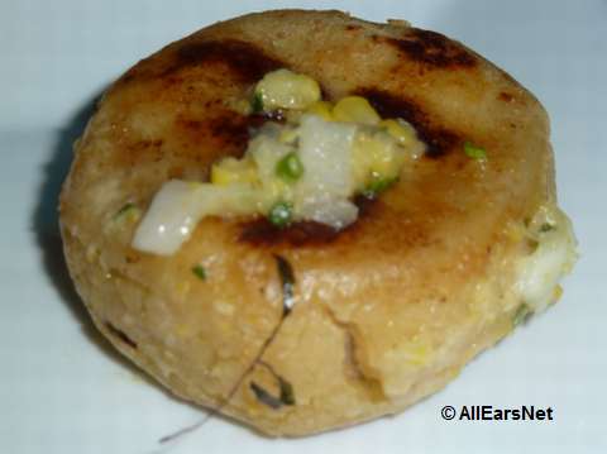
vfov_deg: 17.7
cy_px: 227
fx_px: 1454
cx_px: 304
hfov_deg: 23.6
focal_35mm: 83
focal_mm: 13.7
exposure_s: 1/15
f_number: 4.2
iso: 100
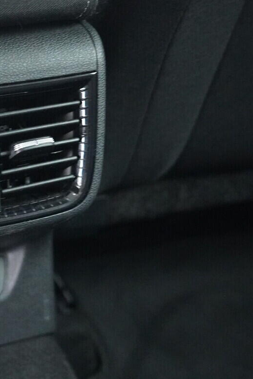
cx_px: -32
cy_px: 203
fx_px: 706
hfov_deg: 19.4
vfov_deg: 30.1
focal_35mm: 67
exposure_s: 1/30
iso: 6400
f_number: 2.8
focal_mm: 24
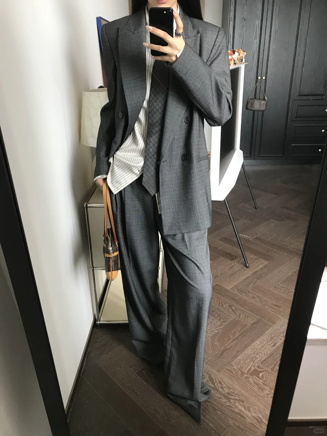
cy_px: 218
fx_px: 353
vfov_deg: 63.4
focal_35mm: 28
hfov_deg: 49.7
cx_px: 164
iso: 50
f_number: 1.8
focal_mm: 3.99
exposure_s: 1/17
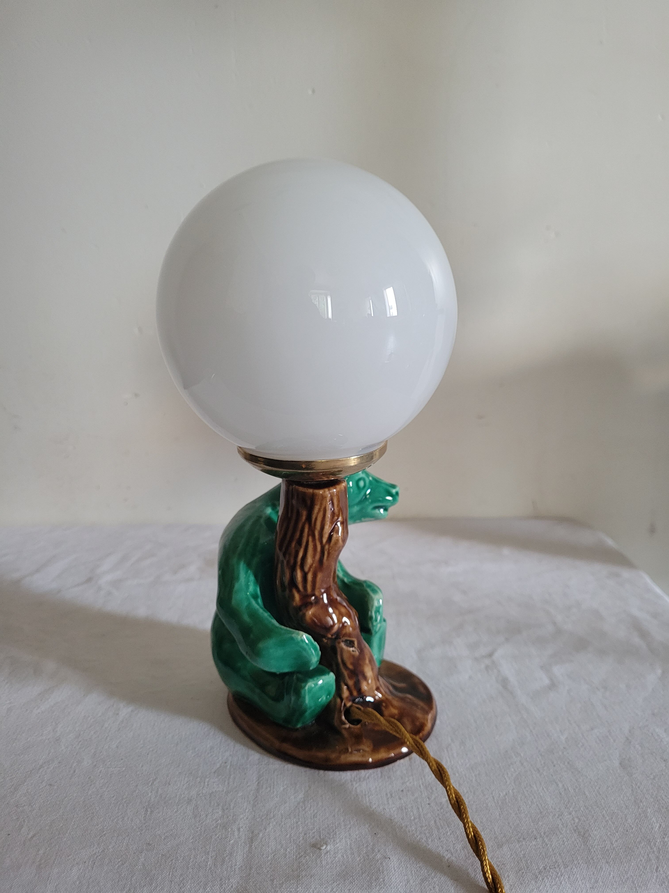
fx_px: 670
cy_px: 446
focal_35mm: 26
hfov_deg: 53.1
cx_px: 334
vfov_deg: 67.3
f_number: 1.8
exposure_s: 1/50
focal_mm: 5.4
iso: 640
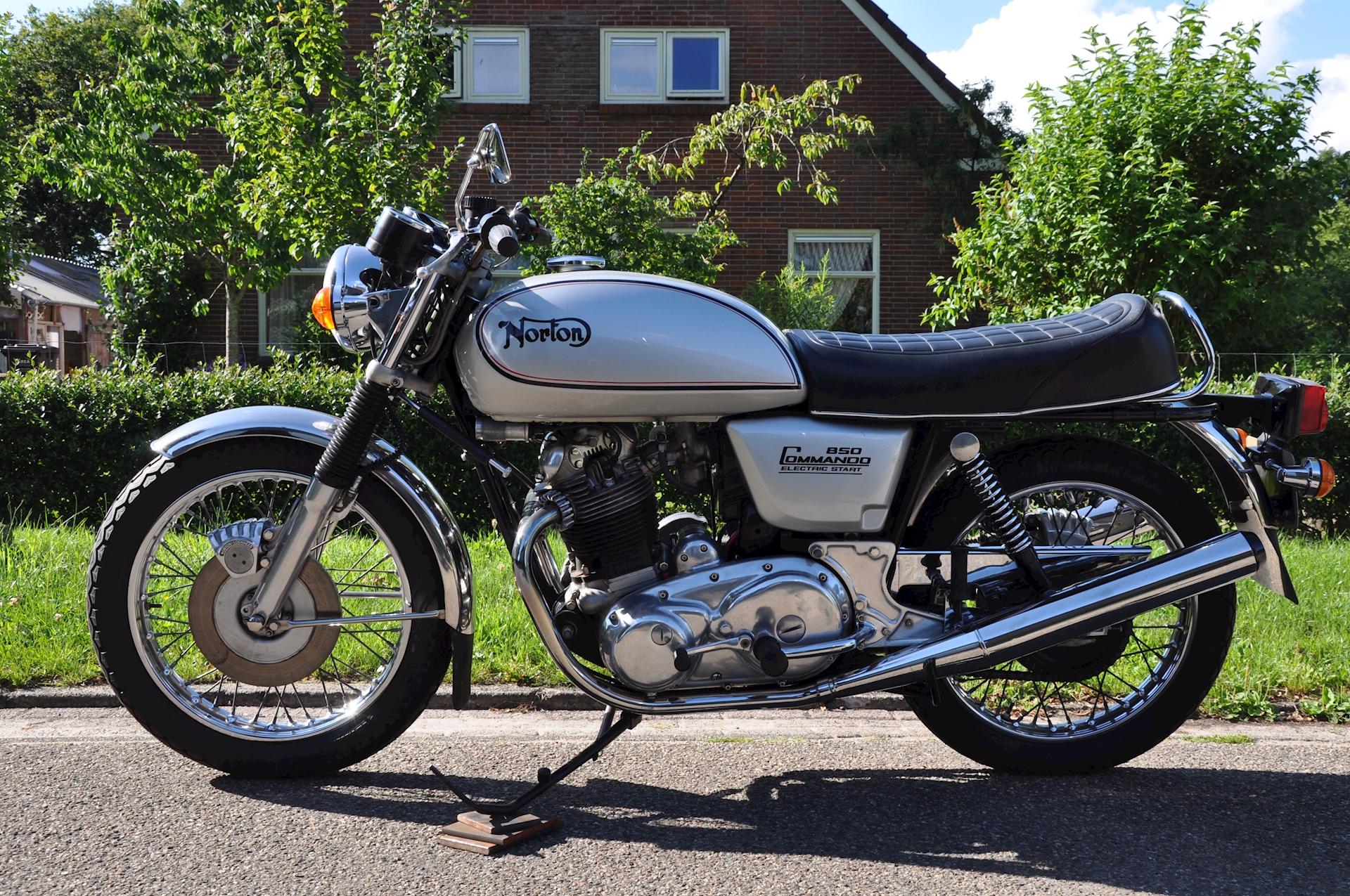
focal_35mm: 38
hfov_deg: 51.3
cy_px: 448
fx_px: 1404
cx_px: 675
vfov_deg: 35.4
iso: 200
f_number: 11
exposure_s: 1/125
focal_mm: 25
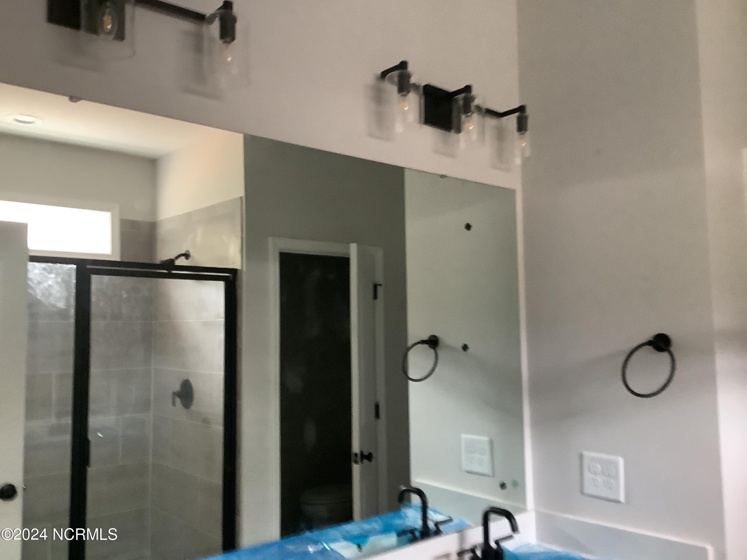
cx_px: 374
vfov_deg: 45.4
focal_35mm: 31
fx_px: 669
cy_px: 280
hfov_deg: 58.4
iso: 320
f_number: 2.4
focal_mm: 3.3
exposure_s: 1/25
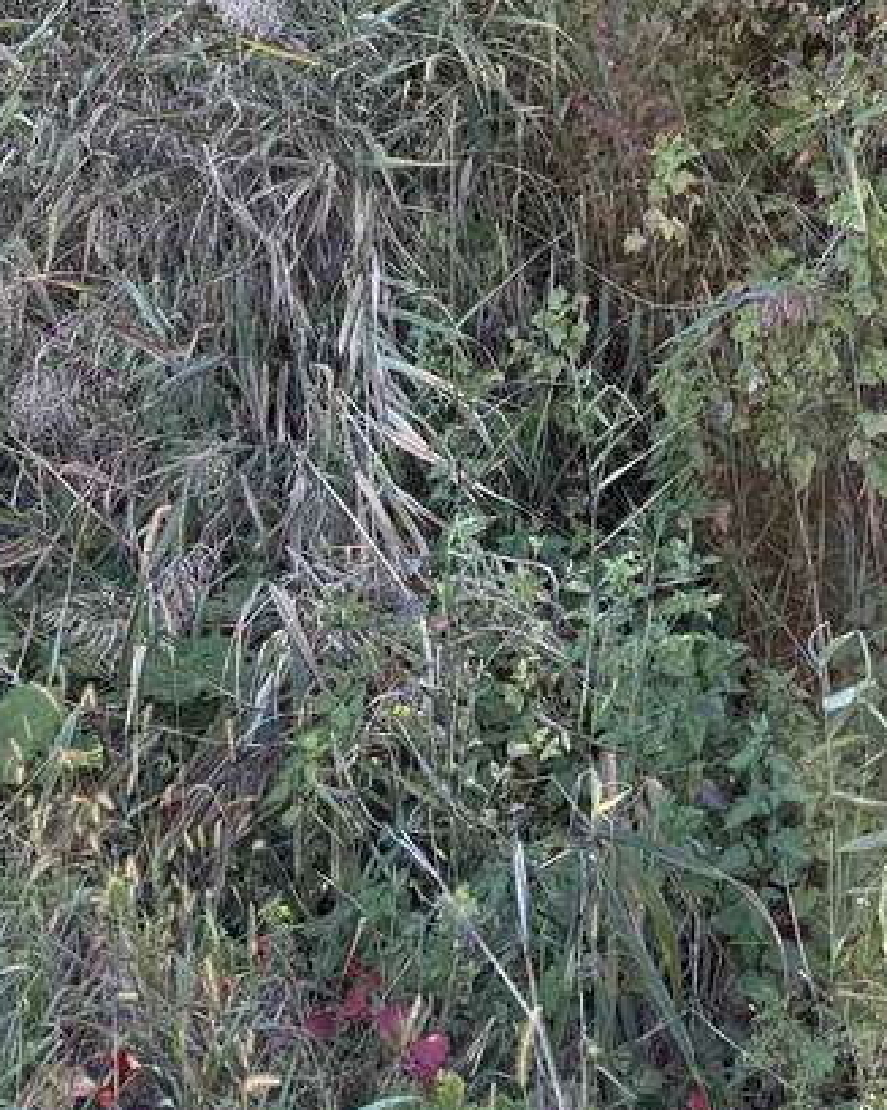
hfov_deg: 26.9
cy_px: -65
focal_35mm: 55
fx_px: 1805
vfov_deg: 31.0
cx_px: 749
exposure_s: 1/414
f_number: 1.78
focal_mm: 6.76
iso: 100
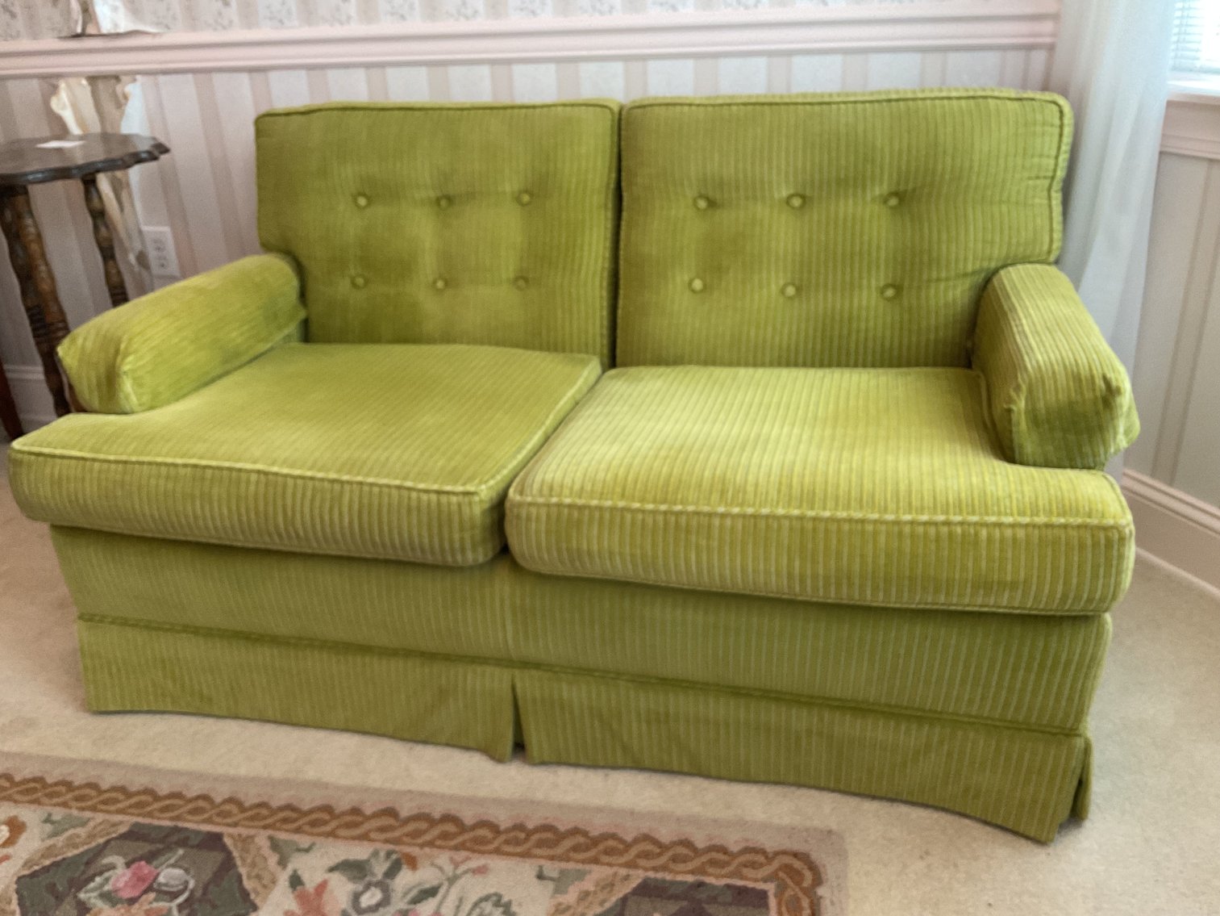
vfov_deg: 48.2
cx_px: 610
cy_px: 458
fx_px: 1022
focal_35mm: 29
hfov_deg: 61.7
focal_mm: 3
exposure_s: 1/60
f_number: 1.8
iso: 160
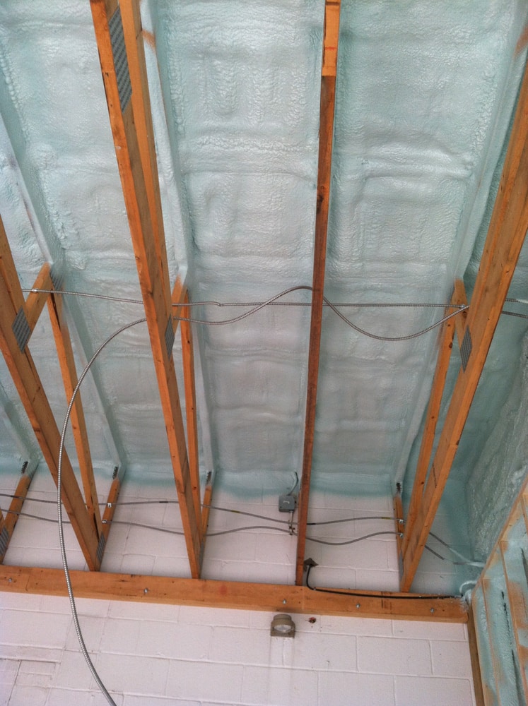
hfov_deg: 40.6
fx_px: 714
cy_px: 353
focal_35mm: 35
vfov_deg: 52.7
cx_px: 264
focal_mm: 3.85
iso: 80
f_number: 2.8
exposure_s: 1/120
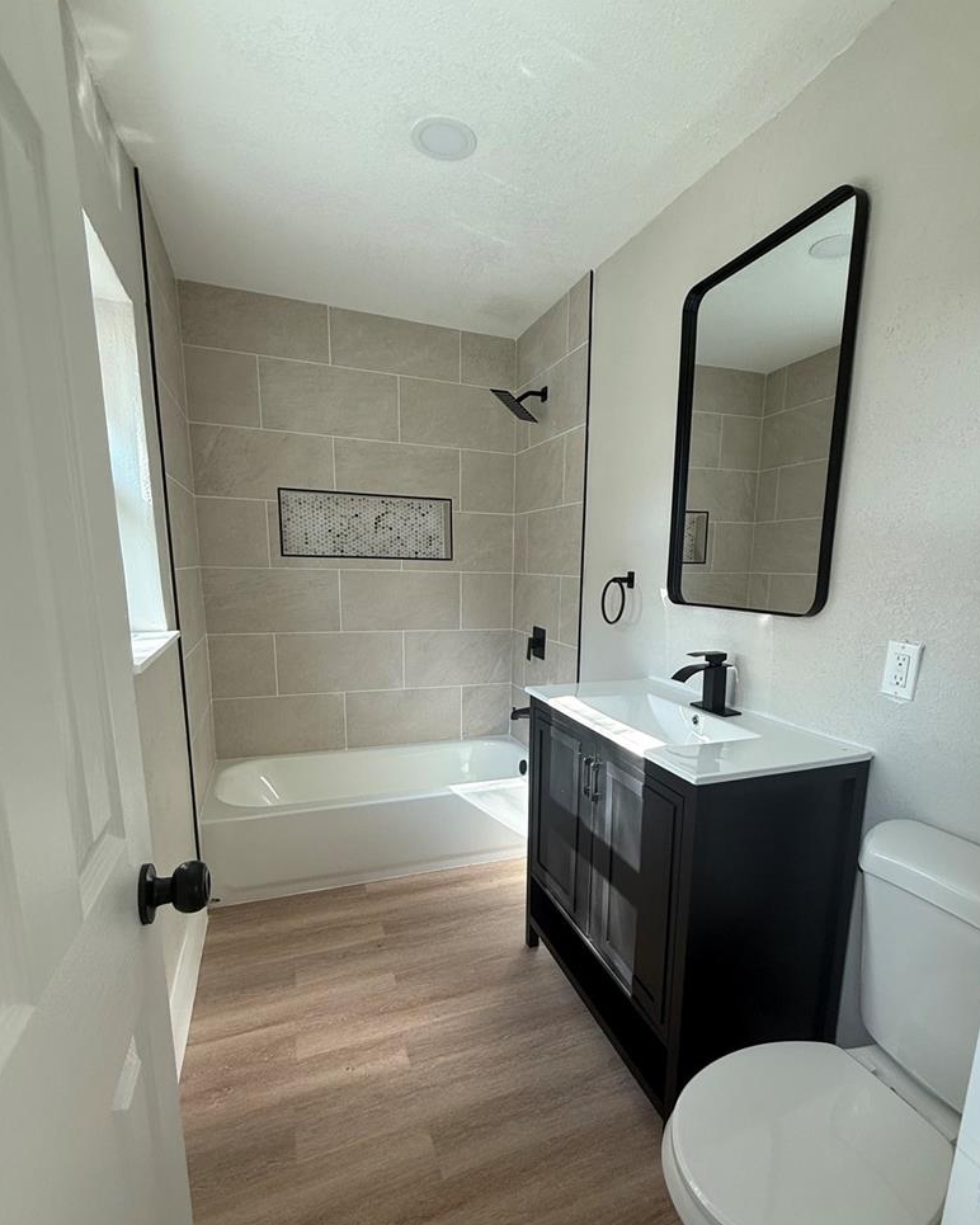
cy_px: 691
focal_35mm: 17
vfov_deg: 89.2
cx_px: 533
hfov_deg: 76.8
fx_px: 616
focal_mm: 2.22
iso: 100
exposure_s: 1/99
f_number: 2.2
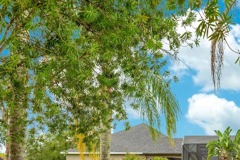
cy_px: 177
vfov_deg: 29.9
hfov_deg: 47.4
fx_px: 267
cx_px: 167
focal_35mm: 40
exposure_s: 1/125
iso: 100
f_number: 5.6
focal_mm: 16
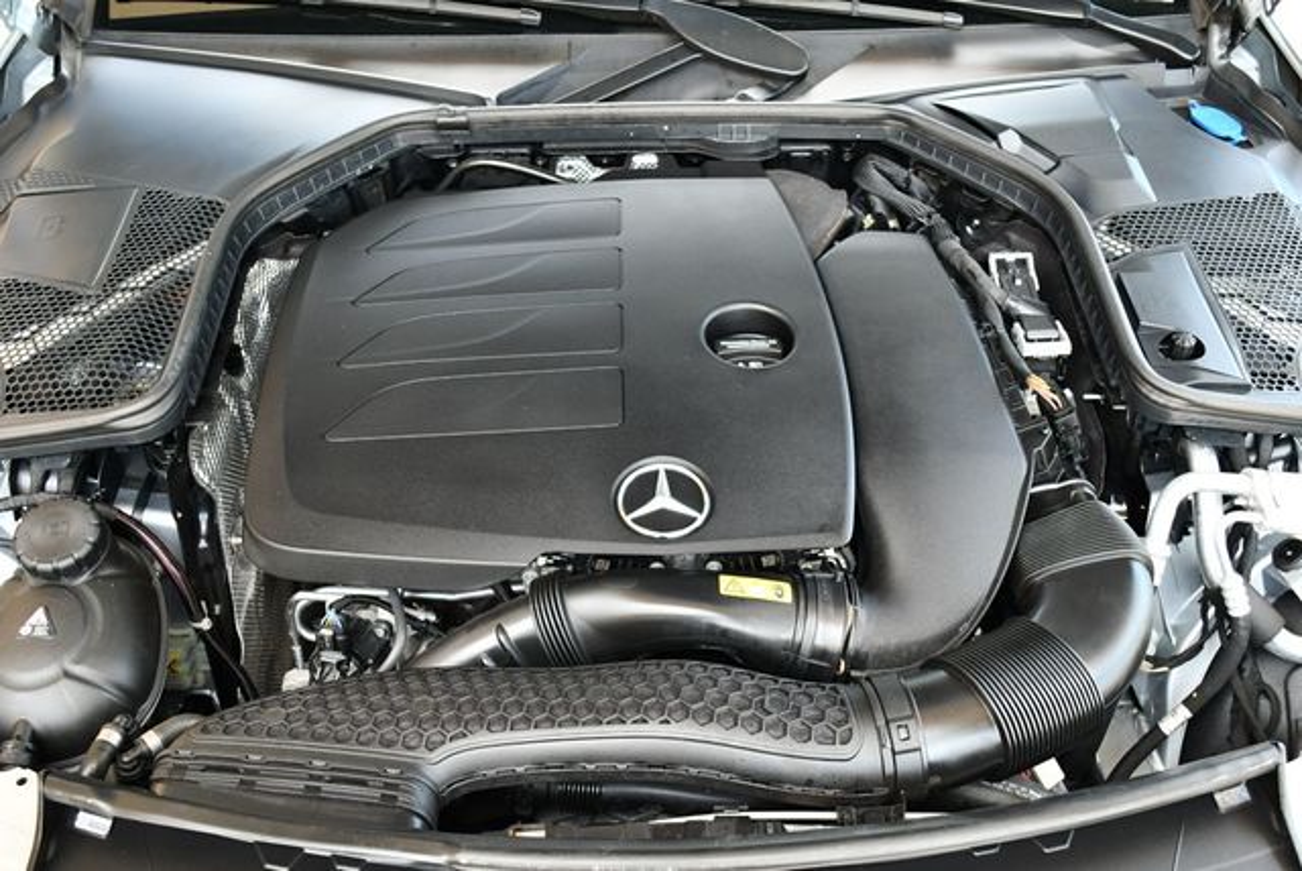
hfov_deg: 53.1
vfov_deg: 36.9
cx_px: 651
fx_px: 1303
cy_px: 436
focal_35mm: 36
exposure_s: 1/250
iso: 800
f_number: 3.5
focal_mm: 18
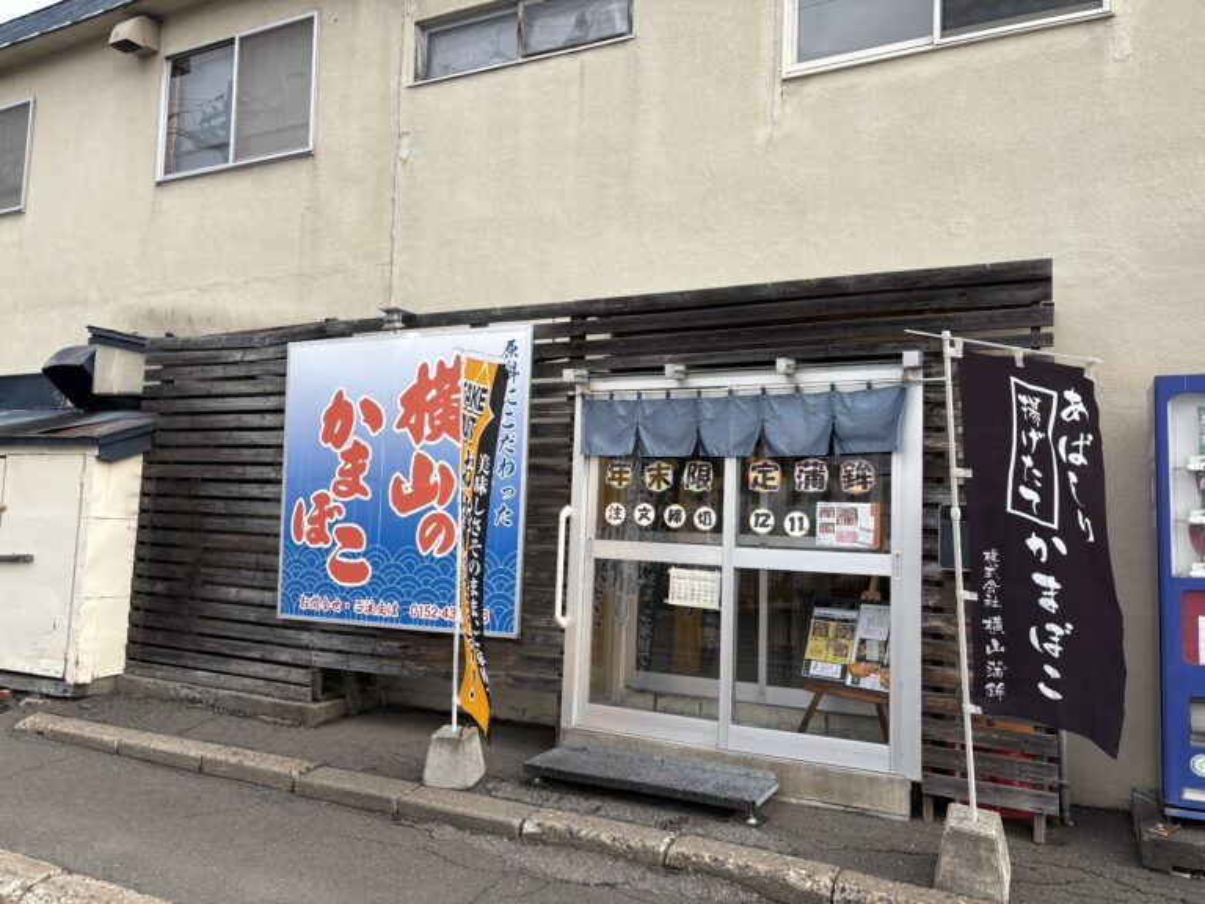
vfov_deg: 53.1
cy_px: 452
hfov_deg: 67.3
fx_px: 905
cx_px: 602
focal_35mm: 26
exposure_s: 1/739
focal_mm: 5.96
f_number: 1.6
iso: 50
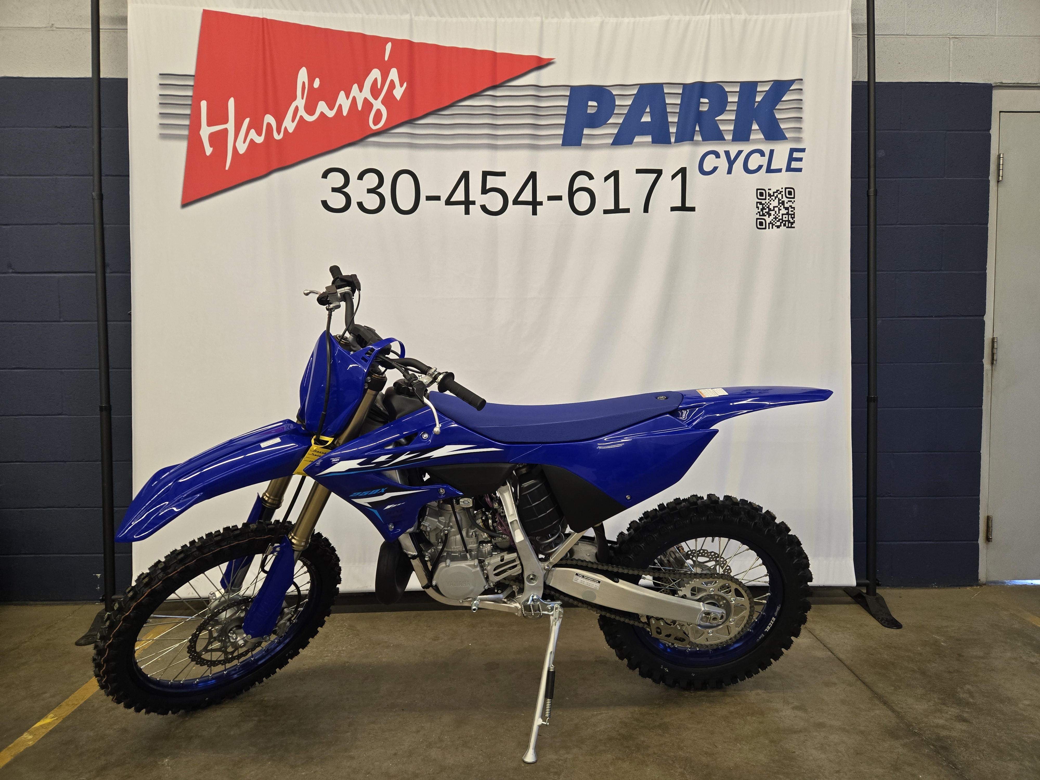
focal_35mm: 23
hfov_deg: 73.9
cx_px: 520
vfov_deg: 58.9
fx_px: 691
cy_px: 390
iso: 200
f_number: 1.8
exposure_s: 1/120
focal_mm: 5.4
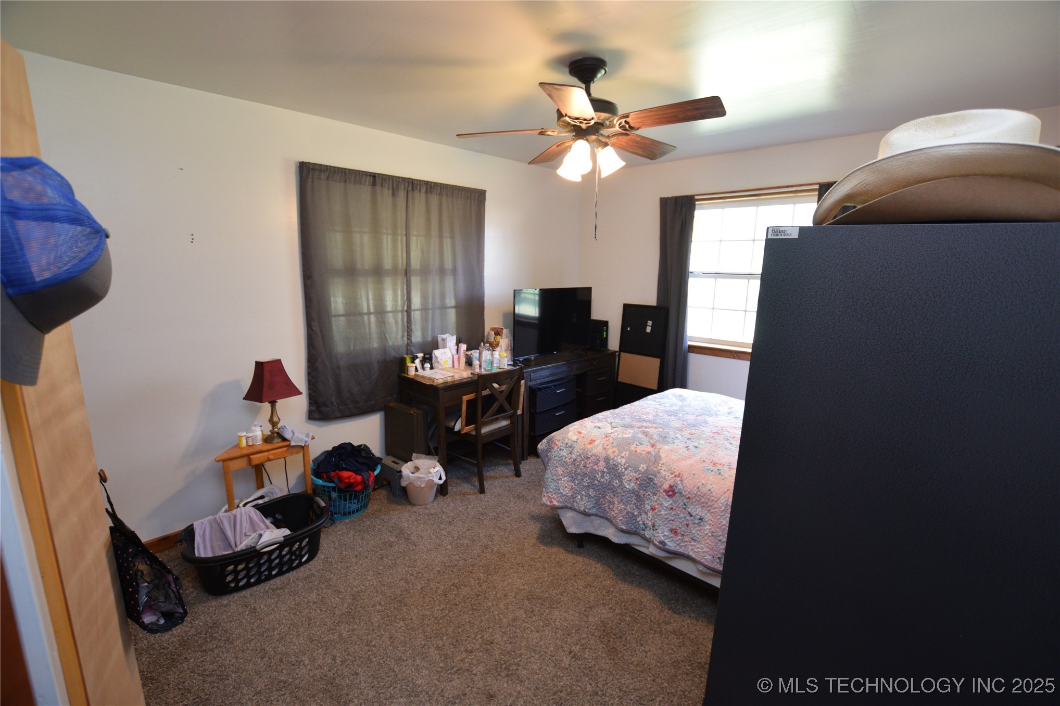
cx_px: 530
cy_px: 353
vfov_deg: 77.3
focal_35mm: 15
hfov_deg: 100.4
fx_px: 442
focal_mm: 10
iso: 720
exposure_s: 1/60
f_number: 4
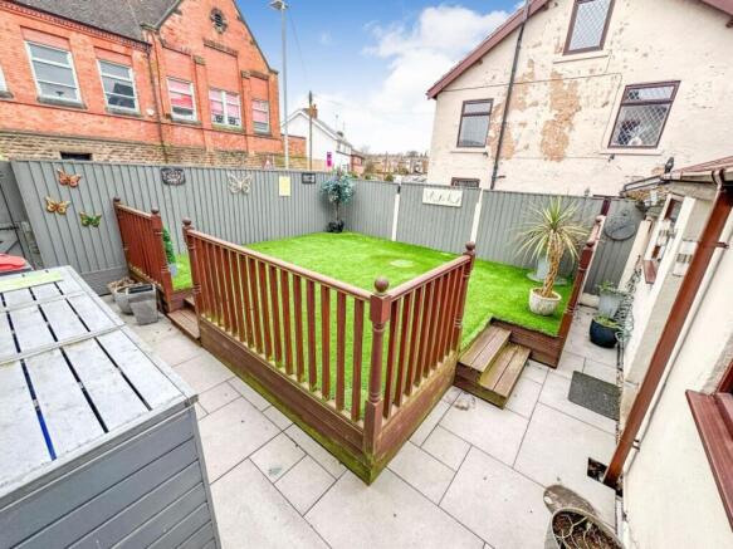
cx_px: 366
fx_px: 296
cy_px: 274
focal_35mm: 14
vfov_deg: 85.7
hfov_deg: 102.1
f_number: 2.2
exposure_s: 1/100
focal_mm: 2.22
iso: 160
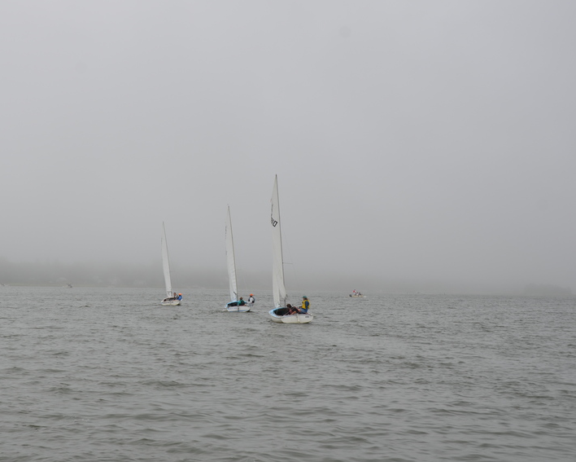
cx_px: 168
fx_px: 1109
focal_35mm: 65
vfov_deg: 23.5
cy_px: 213
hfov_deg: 28.8
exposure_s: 1/320
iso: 100
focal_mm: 32
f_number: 9
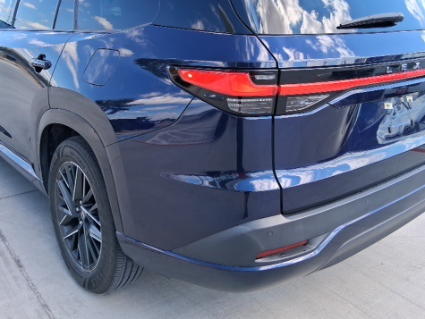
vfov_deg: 40.3
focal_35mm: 35
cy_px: 107
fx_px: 430
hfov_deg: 52.6
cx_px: 202
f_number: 1.8
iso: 25
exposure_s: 1/167
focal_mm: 3.98
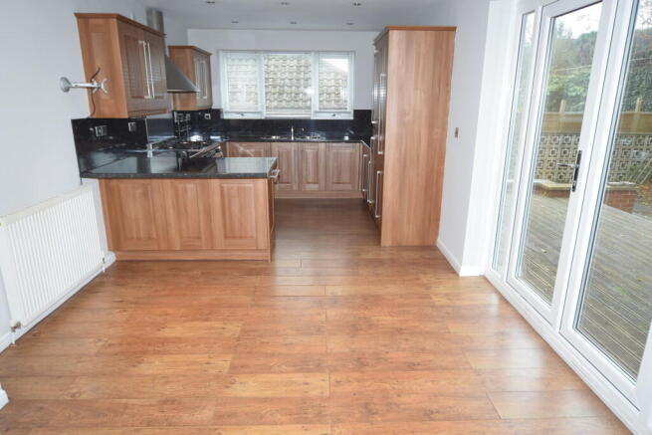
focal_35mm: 22
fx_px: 408
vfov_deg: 56.2
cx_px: 326
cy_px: 218
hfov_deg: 77.3
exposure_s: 1/60
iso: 800
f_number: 4.8
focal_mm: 15
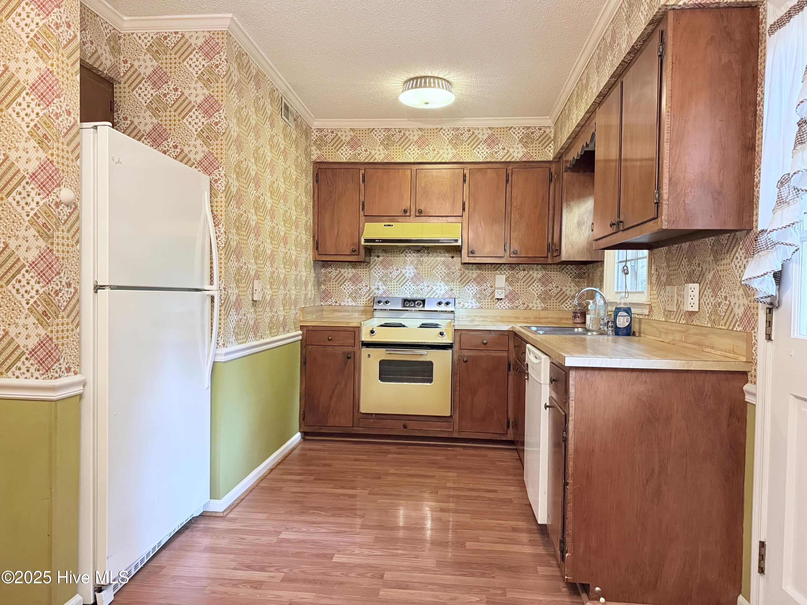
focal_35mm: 24
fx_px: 560
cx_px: 404
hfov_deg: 71.6
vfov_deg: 56.8
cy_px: 302
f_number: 1.78
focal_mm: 6.76
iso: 640
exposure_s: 1/60
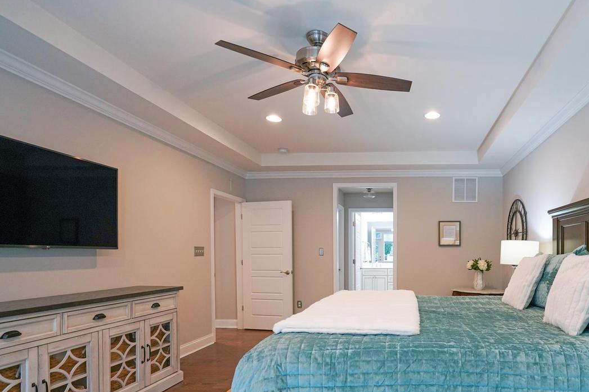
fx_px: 360
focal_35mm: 22
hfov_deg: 75.9
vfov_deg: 56.1
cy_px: 259
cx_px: 396
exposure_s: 1/160
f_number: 3.5
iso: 1600
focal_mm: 16
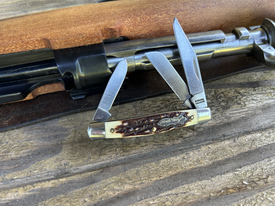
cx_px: 135
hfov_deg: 65.3
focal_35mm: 27
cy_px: 101
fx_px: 214
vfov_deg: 51.3
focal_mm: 5.7
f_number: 1.5
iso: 40
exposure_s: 1/121
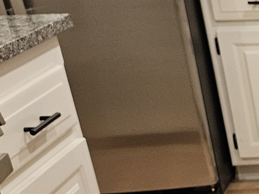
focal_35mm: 111
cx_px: 580
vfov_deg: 13.0
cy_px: 226
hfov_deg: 13.8
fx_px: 831
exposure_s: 1/120
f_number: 1.8
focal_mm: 5.4
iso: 400
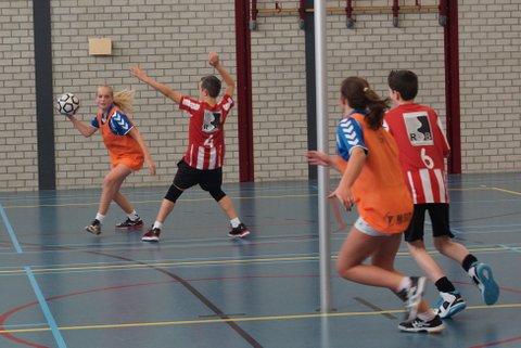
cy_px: 174
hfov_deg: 27.0
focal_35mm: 75
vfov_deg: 18.2
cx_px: 260
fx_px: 1086
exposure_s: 1/200
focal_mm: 50
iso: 800
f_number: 4
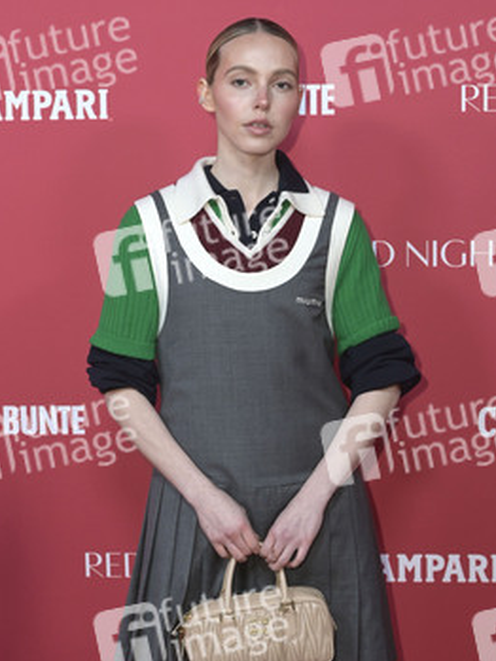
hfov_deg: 19.1
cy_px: 347
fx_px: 1470
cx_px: 246
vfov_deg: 25.3
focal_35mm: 77
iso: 1600
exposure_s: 1/400
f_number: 5
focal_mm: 70
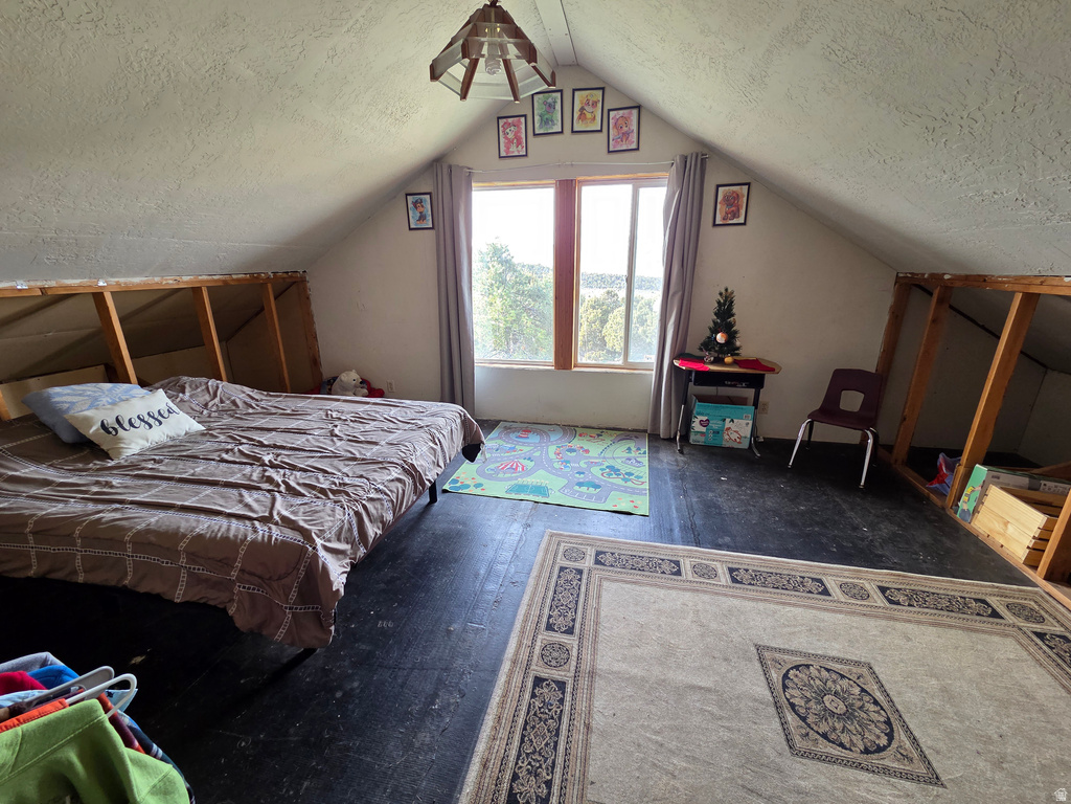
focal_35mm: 13
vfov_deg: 89.9
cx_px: 536
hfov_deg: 106.2
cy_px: 402
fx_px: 402
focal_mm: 2.2
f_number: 2.2
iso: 125
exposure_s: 1/60
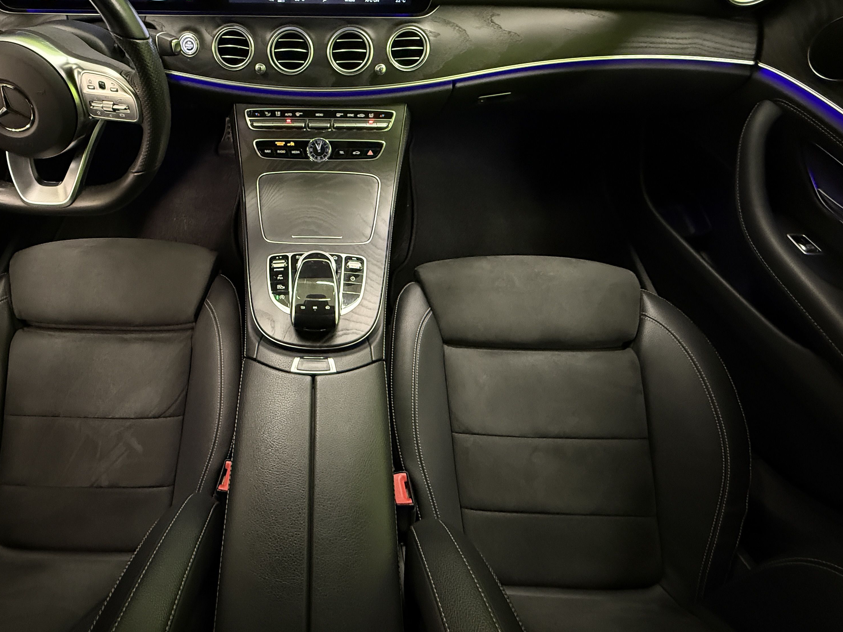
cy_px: 222
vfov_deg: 67.2
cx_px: 315
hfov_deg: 83.0
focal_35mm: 19
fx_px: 463
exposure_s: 1/50
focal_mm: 2.22
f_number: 2.2
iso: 1000
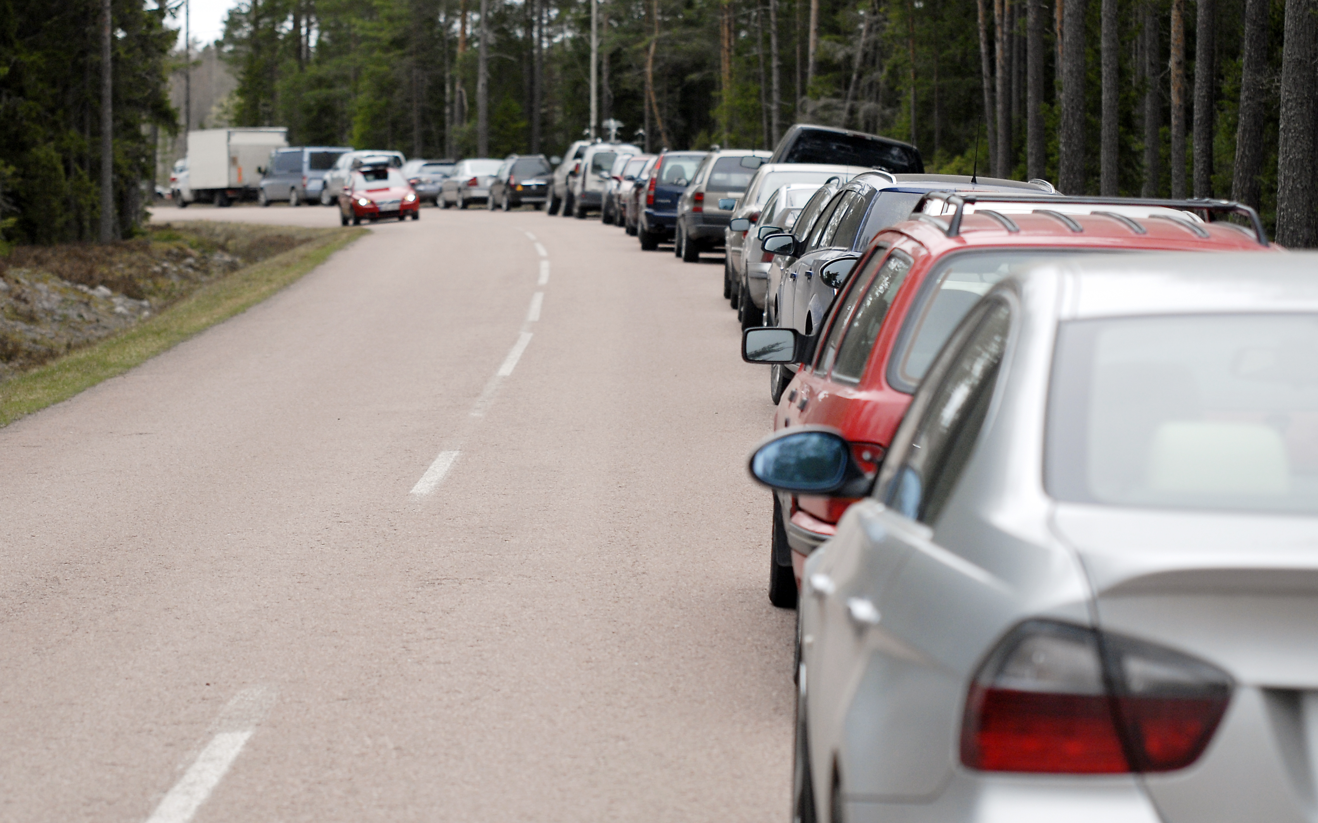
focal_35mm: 122
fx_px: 4382
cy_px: 420
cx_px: 590
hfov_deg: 17.1
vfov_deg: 10.7
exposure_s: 1/1250
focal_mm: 70
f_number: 2.8
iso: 400
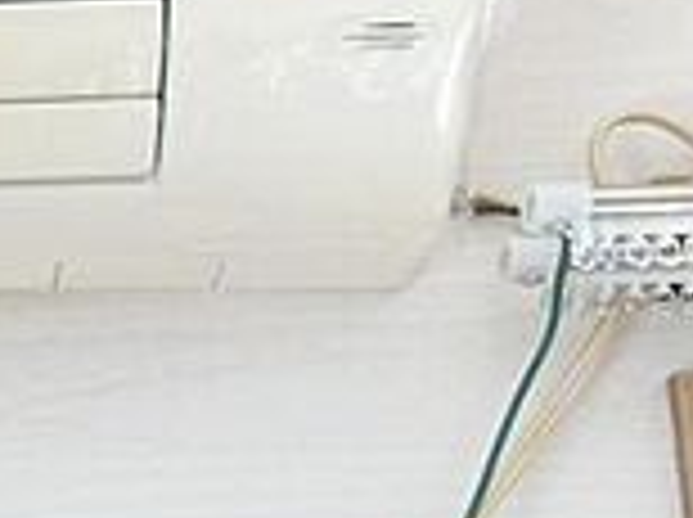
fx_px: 2579
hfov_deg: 13.7
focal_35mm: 129
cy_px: 77
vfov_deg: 11.4
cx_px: -558
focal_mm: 5.7
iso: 200
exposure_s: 1/30.5
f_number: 2.9
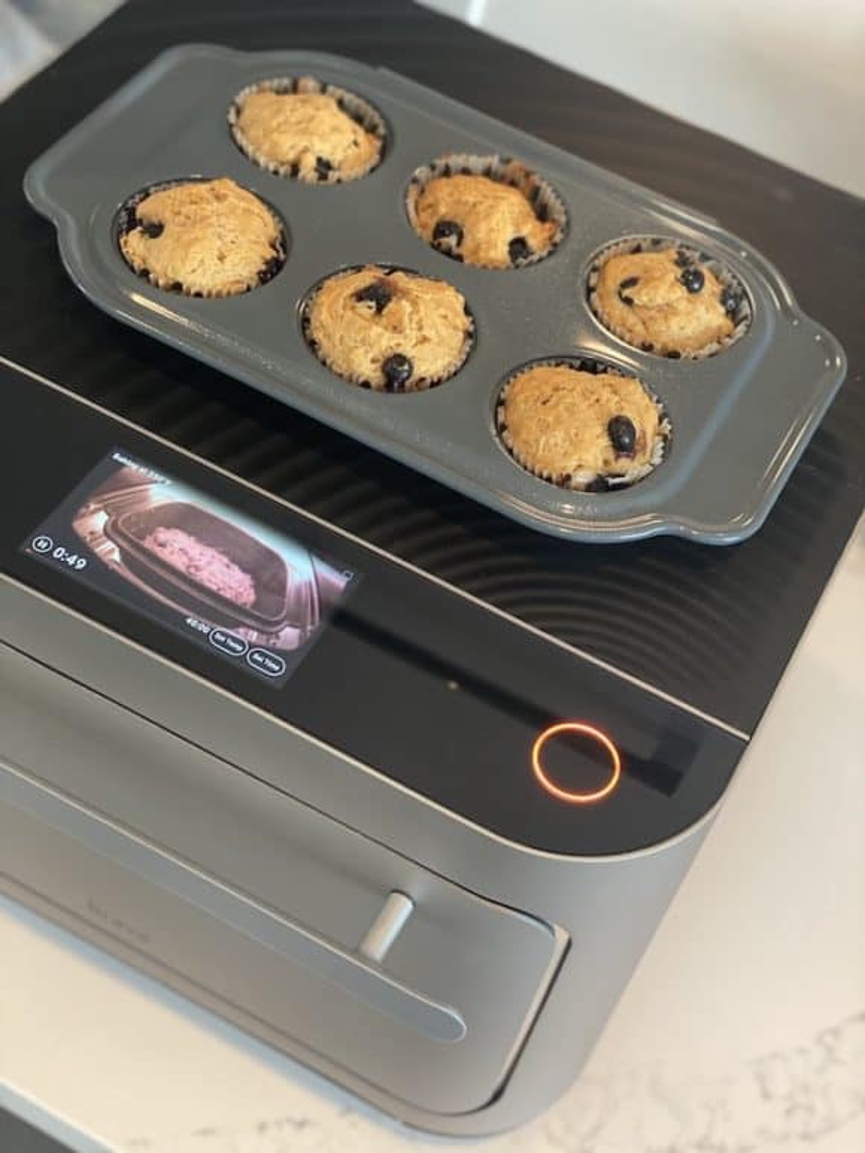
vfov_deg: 36.8
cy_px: 576
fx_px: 1732
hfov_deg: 28.0
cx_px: 432
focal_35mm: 52
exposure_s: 1/40
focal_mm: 6
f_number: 2
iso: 160
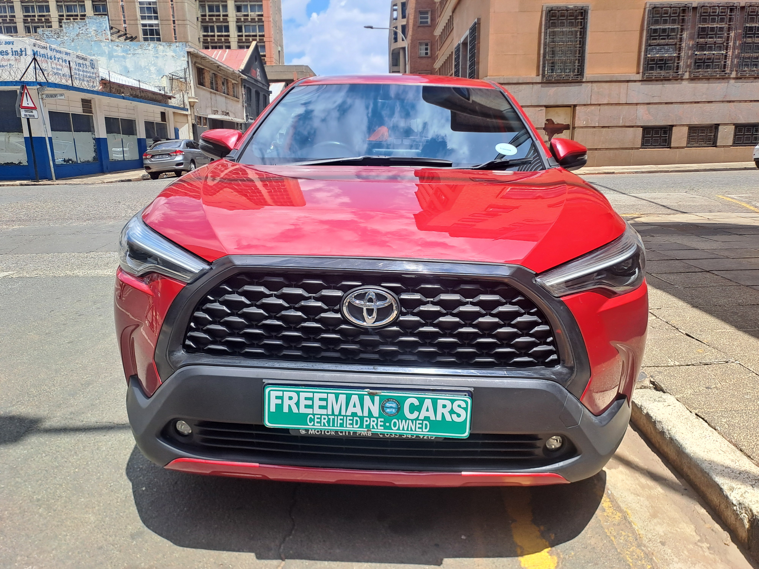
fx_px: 548
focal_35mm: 25
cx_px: 380
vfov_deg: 54.9
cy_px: 284
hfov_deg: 69.4
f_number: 1.8
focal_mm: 4.65
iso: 32
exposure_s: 1/1044
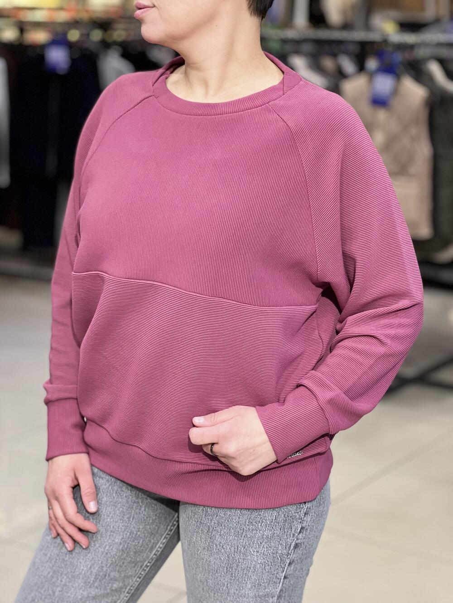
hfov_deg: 19.1
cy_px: 302
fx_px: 1343
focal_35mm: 77
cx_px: 226
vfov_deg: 25.3
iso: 200
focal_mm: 9
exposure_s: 1/33
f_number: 2.8
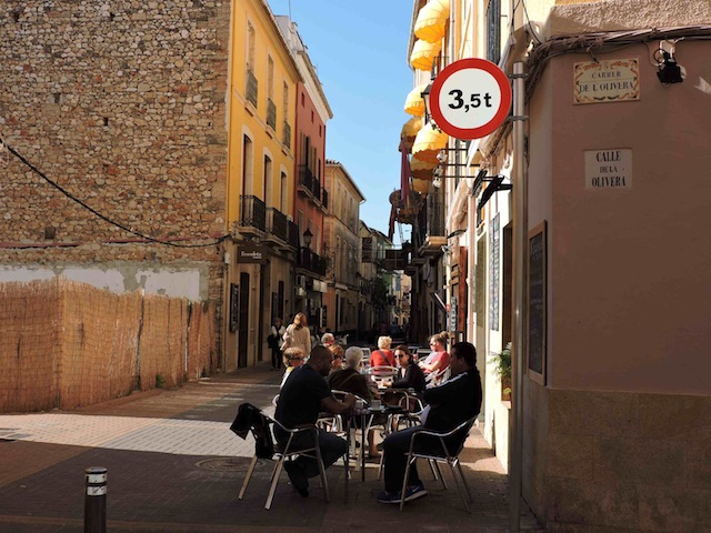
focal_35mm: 43
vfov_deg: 33.6
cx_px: 356
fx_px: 883
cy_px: 266
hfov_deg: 43.9
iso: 100
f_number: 3.4
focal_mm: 7.7
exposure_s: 1/640
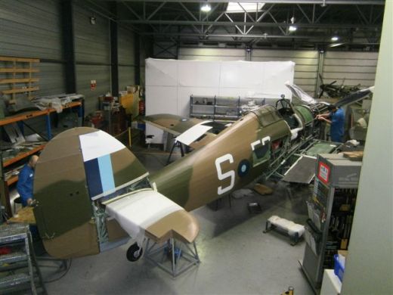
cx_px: 196
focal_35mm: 26
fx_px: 295
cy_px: 148
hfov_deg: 67.3
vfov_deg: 53.1
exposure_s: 1/30
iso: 320
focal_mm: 4.7
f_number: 2.8
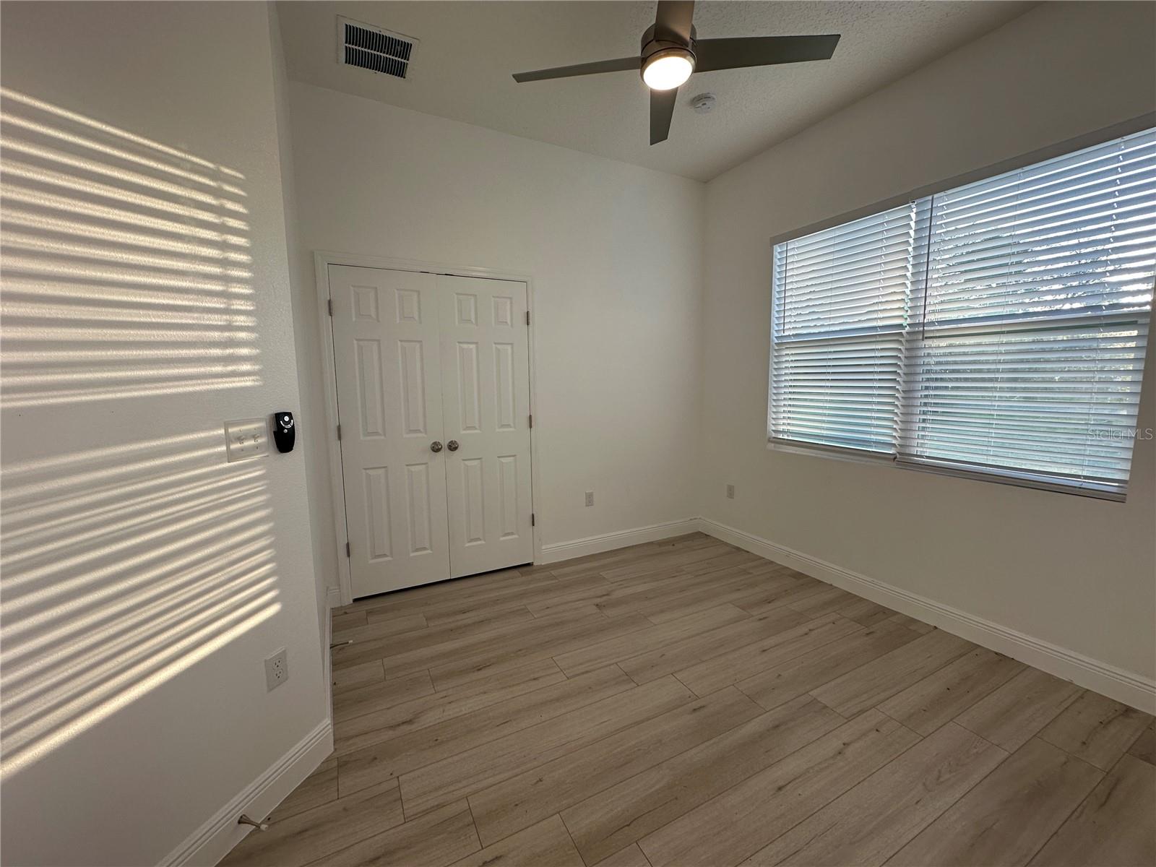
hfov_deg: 102.1
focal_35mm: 14
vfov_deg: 85.7
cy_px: 434
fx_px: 468
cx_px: 578
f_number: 2.2
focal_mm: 2.22
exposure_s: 1/120
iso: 80
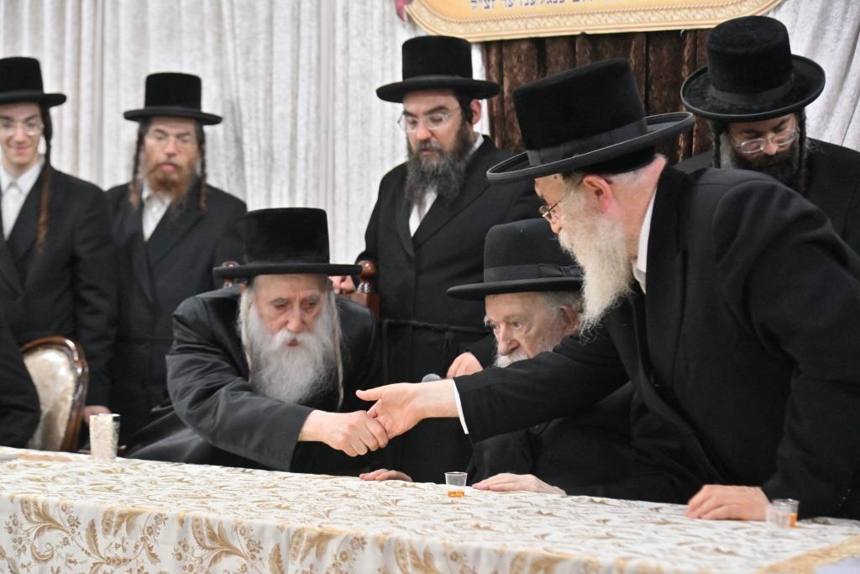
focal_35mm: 66
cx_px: 430
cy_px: 287
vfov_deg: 20.6
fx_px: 1577
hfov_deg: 30.5
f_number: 4
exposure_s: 1/160
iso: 2500
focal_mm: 66
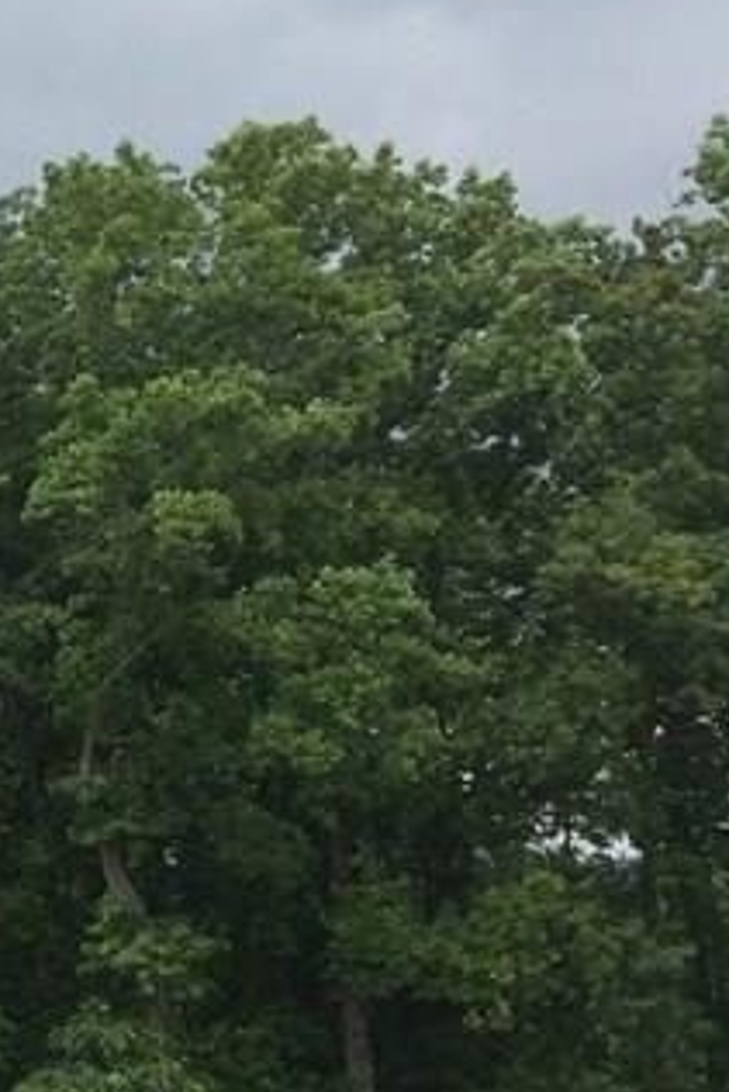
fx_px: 3064
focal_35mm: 101
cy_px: 619
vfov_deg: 20.2
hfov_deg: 11.4
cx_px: -974
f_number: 2.2
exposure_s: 1/1709
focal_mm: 4.12
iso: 40
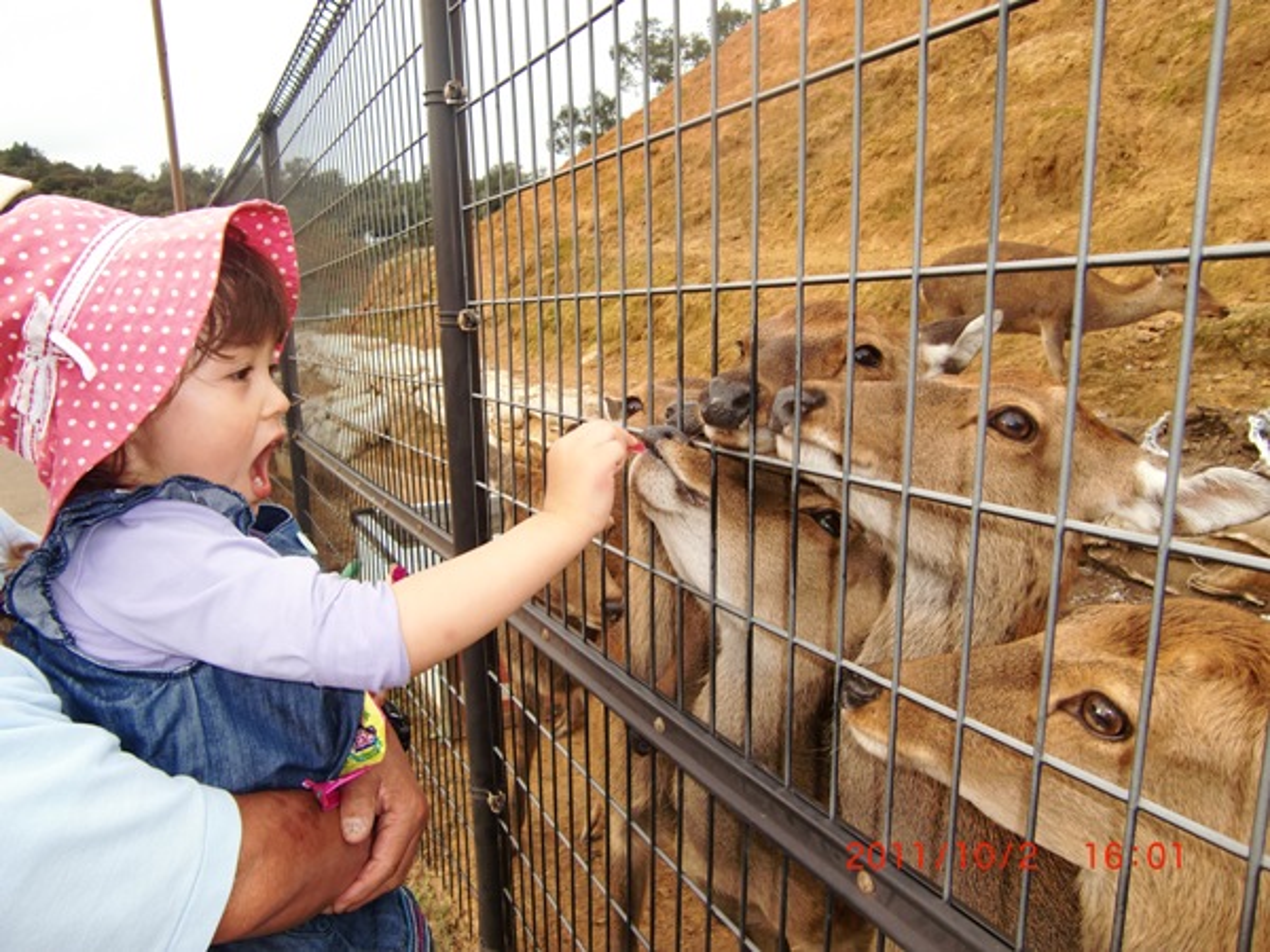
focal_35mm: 28
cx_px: 635
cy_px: 476
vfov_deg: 49.7
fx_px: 1027
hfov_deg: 63.4
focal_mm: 4.9
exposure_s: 1/250
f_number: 2.6
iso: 64
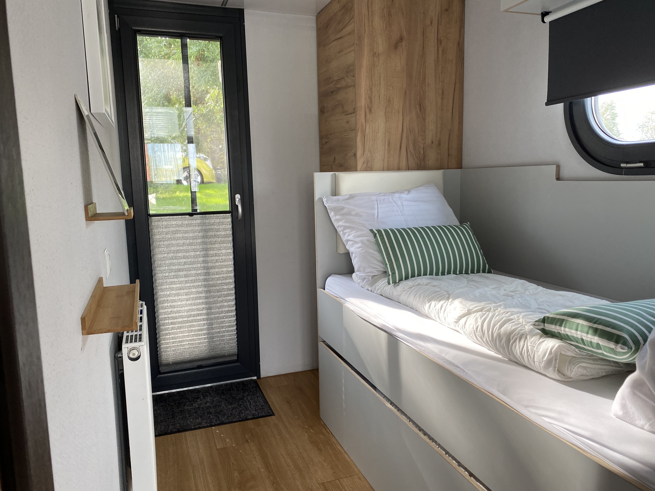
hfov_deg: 67.3
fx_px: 492
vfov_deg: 53.1
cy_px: 246
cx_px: 328
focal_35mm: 26
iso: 100
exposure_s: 1/121
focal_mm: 4.25
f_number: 1.8
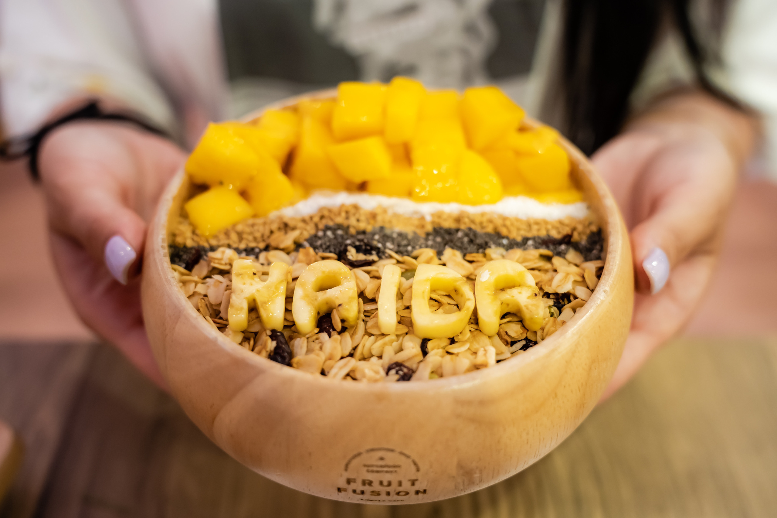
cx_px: 388
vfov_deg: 42.3
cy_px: 259
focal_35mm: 31
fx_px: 669
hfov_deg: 60.3
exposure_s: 1/80
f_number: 2.8
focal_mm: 31
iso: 2000
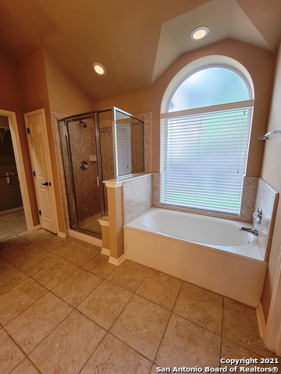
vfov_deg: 106.2
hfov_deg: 89.9
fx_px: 141
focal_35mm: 13
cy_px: 187
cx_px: 140
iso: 100
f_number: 2.2
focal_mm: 2.2
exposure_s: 1/59
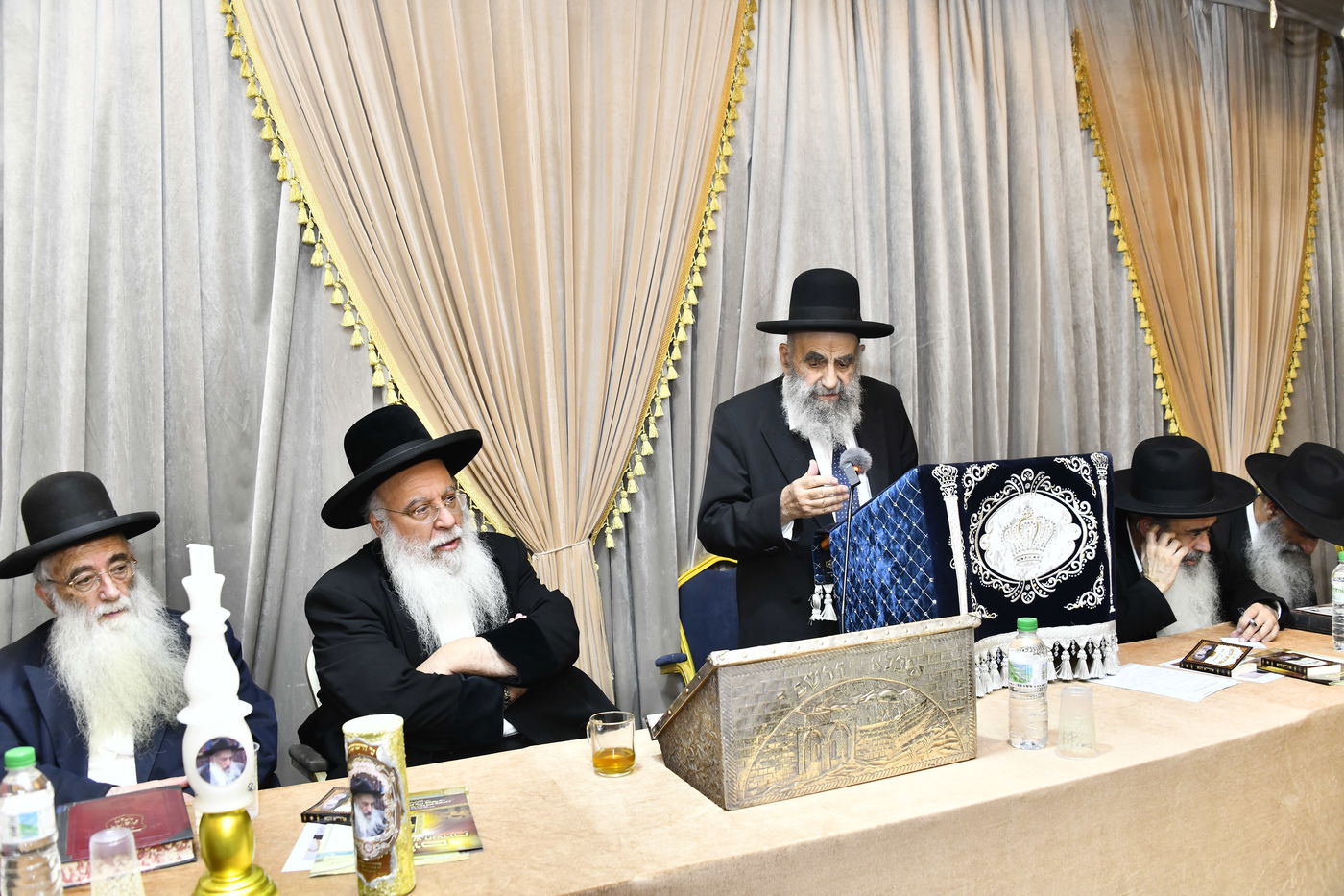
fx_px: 1045
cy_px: 448
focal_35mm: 28
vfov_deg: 46.4
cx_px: 672
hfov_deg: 65.5
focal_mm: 28
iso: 1000
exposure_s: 1/160
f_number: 5.6
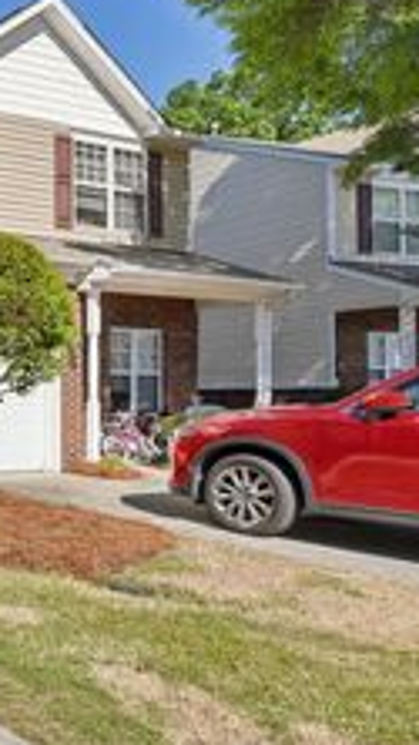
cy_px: 347
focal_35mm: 33
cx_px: -352
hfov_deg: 21.4
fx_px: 651
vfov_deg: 59.4
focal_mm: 14
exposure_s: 1/800
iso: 200
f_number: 8
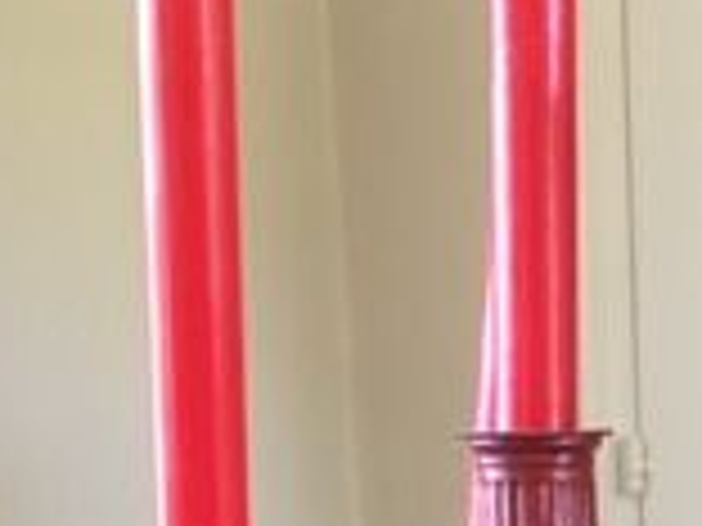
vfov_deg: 11.5
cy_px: 949
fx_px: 2413
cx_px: 734
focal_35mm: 119
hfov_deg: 16.2
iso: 200
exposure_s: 1/33
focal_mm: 4.15
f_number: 2.2
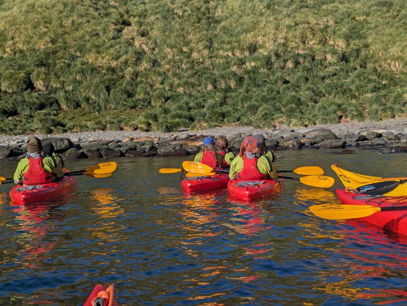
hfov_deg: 39.6
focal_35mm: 48
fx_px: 565
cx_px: 204
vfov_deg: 30.3
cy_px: 153
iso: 52
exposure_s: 1/4219
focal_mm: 6.81
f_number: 1.85
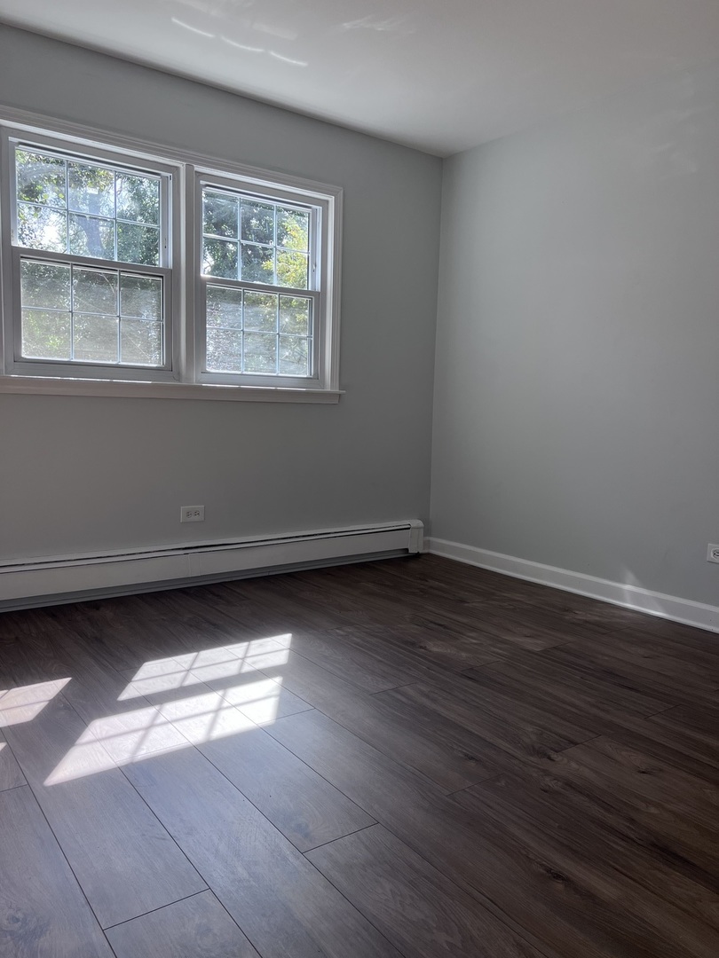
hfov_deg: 53.1
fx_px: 720
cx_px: 360
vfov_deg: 67.3
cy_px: 479
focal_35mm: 26
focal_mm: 5.7
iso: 50
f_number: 1.5
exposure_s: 1/552
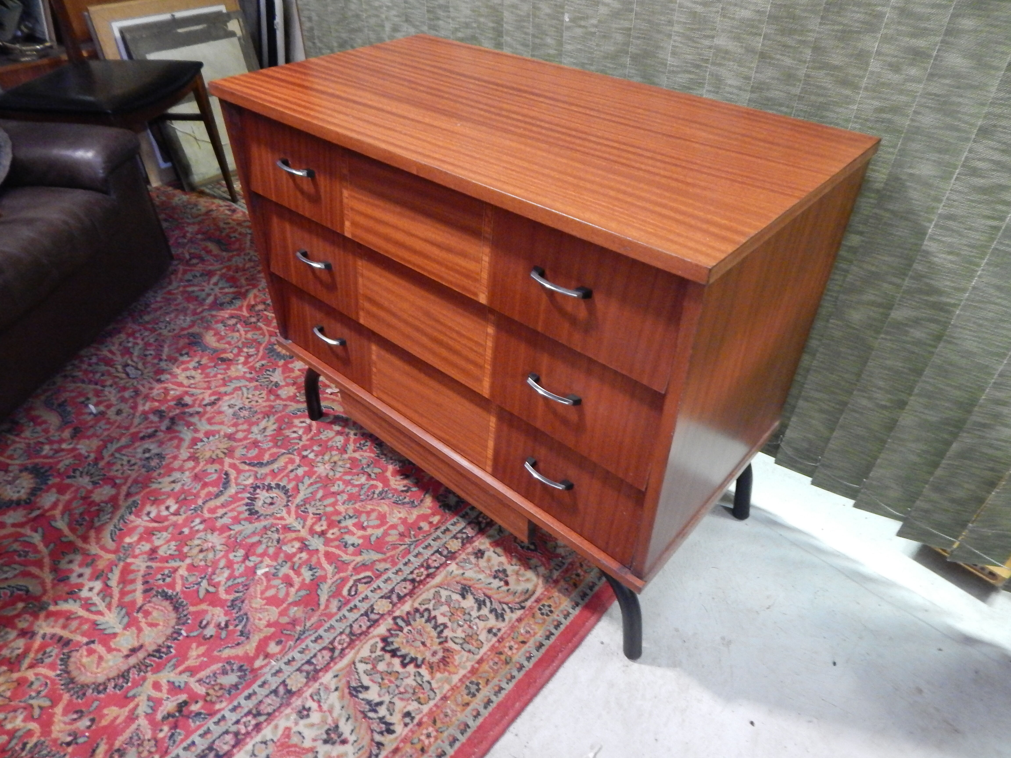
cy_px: 379
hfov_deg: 76.4
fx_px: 643
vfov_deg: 61.1
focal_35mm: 22
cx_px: 506
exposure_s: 1/4
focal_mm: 4
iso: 800
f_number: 3
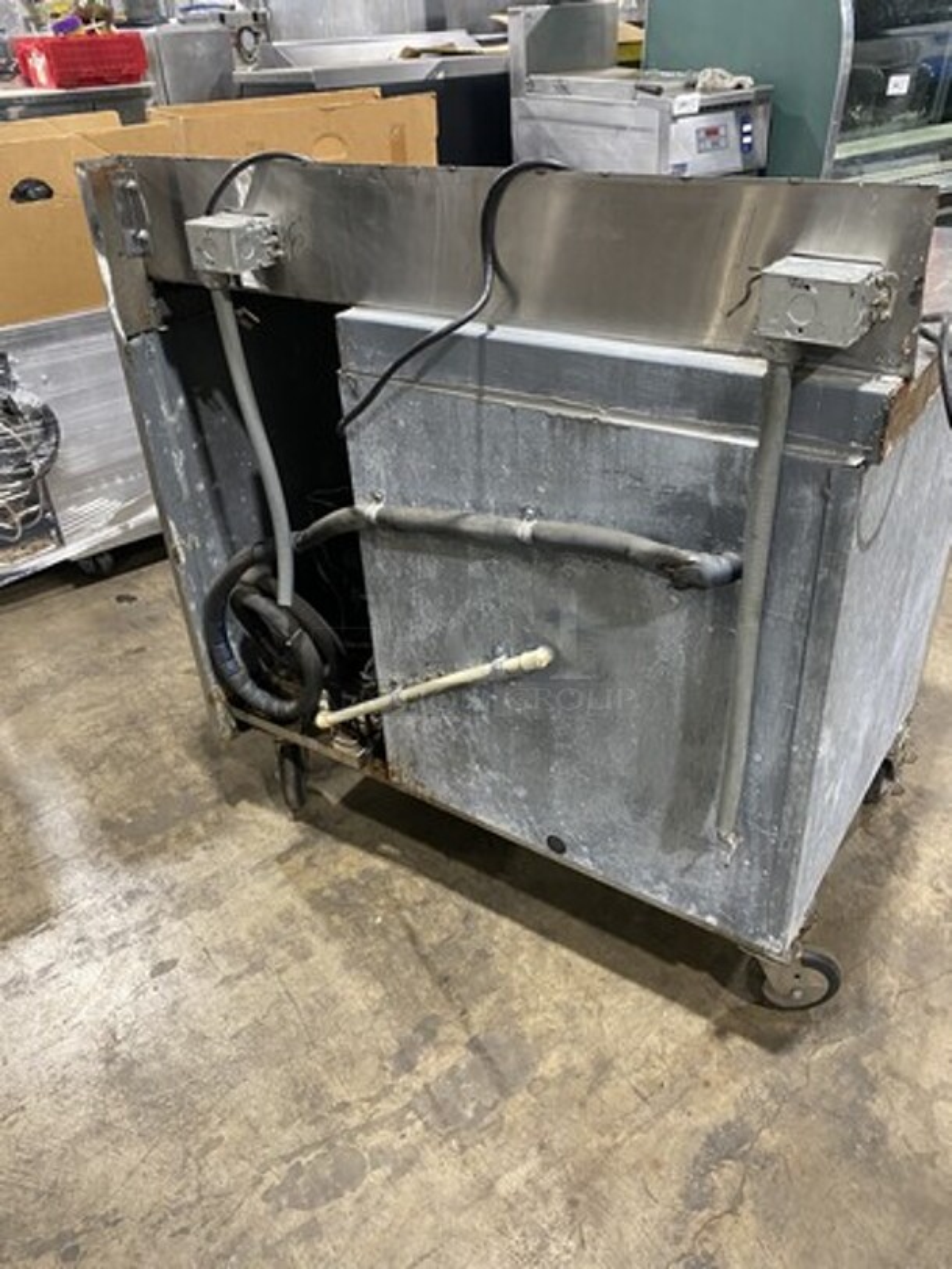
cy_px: 634
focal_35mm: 26
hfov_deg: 53.1
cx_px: 476
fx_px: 953
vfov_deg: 67.3
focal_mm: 4.25
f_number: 1.8
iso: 320
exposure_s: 1/60
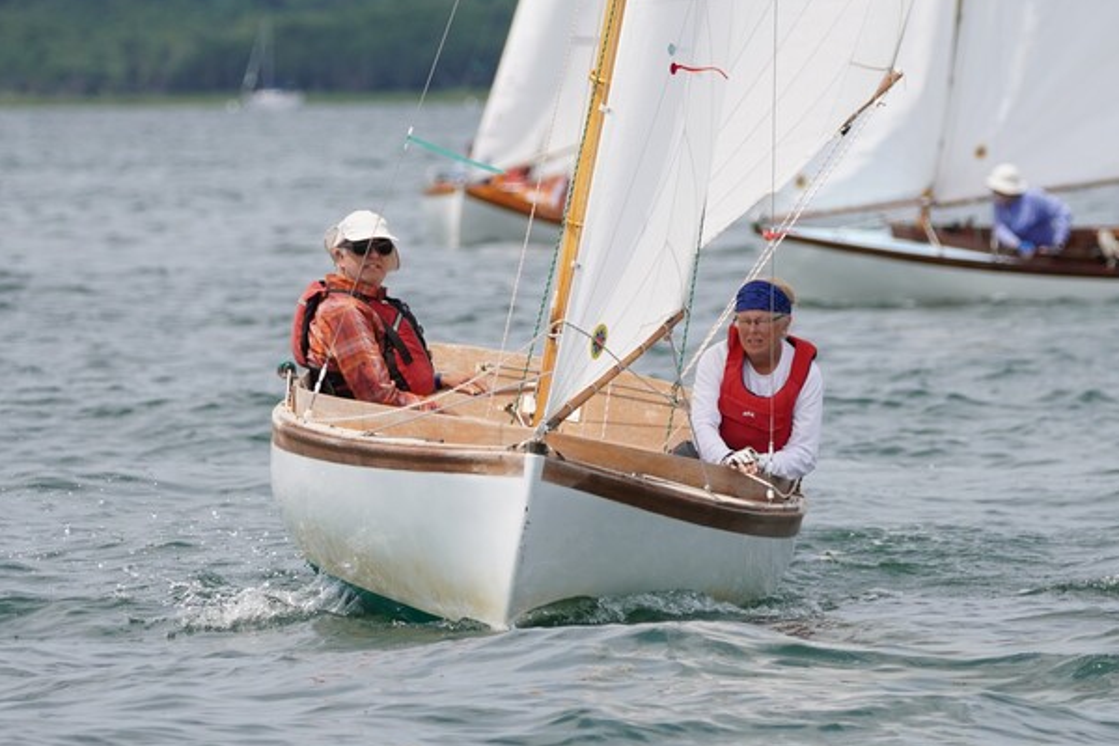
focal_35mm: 534
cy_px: 357
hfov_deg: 3.9
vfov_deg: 2.6
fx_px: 16587
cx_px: 653
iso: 200
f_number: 5.6
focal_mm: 267
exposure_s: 1/1250
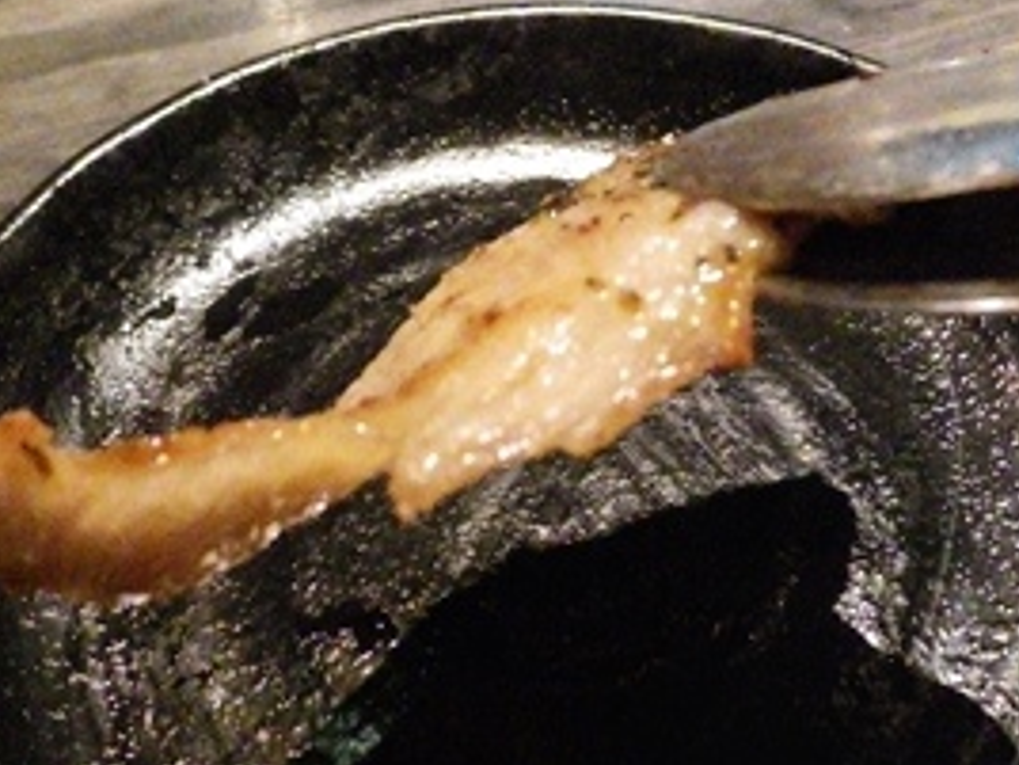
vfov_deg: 38.6
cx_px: 449
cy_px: 354
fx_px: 1089
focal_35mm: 37
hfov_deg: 50.0
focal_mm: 4
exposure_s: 1/10
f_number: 3.1
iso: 1600
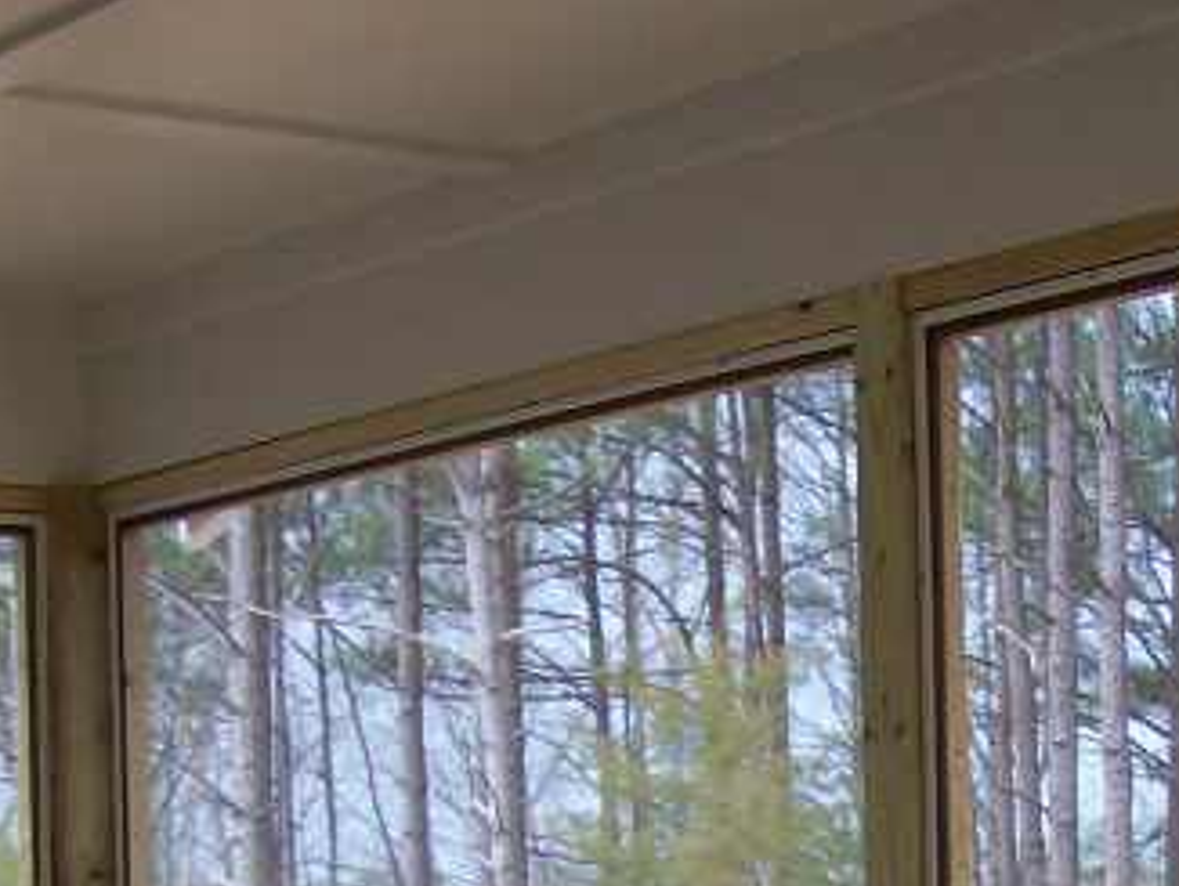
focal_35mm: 113
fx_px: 3852
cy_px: 1208
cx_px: 770
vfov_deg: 12.6
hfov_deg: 17.4
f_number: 2.7
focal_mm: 6
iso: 80
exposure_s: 1/131
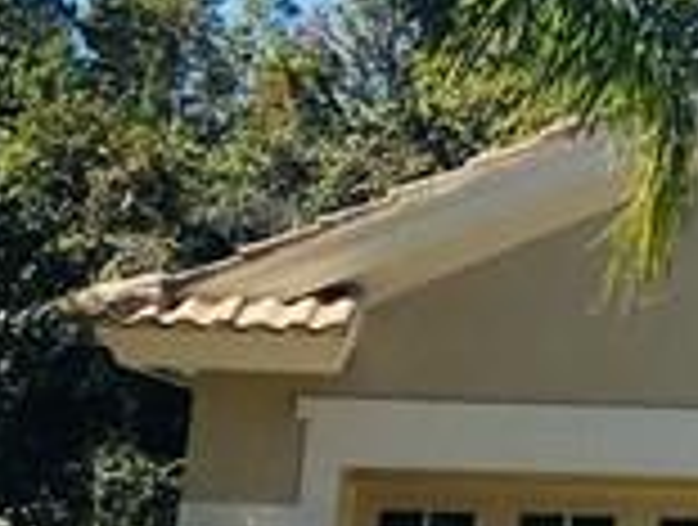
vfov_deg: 7.8
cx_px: 2049
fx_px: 3860
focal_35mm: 191
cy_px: -45
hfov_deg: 8.7
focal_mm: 4.15
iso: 25
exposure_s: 1/1166
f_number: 2.2
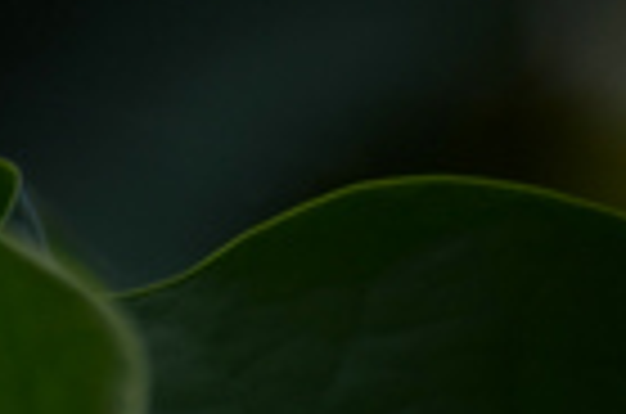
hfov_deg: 0.7
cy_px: -850
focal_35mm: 3086
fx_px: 53539
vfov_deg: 0.4
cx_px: -464
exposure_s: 1/400
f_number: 5.6
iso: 100
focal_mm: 280
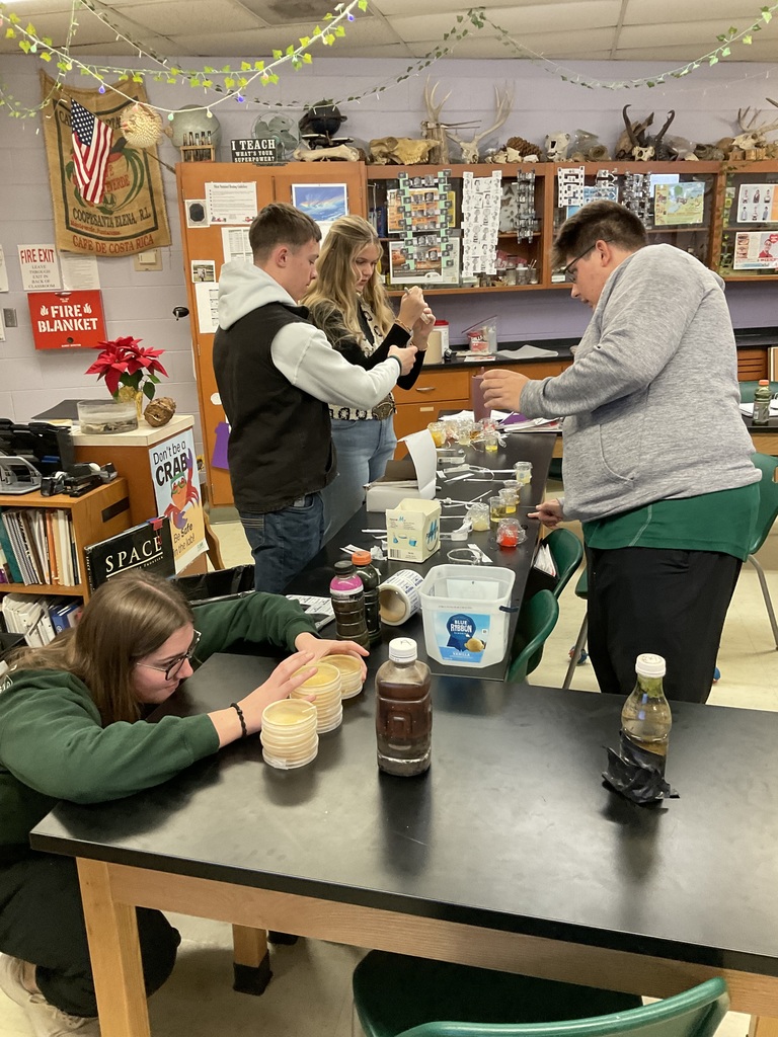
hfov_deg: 48.2
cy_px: 518
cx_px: 389
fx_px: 869
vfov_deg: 61.7
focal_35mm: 29
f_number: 1.8
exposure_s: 1/60
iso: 160
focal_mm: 3
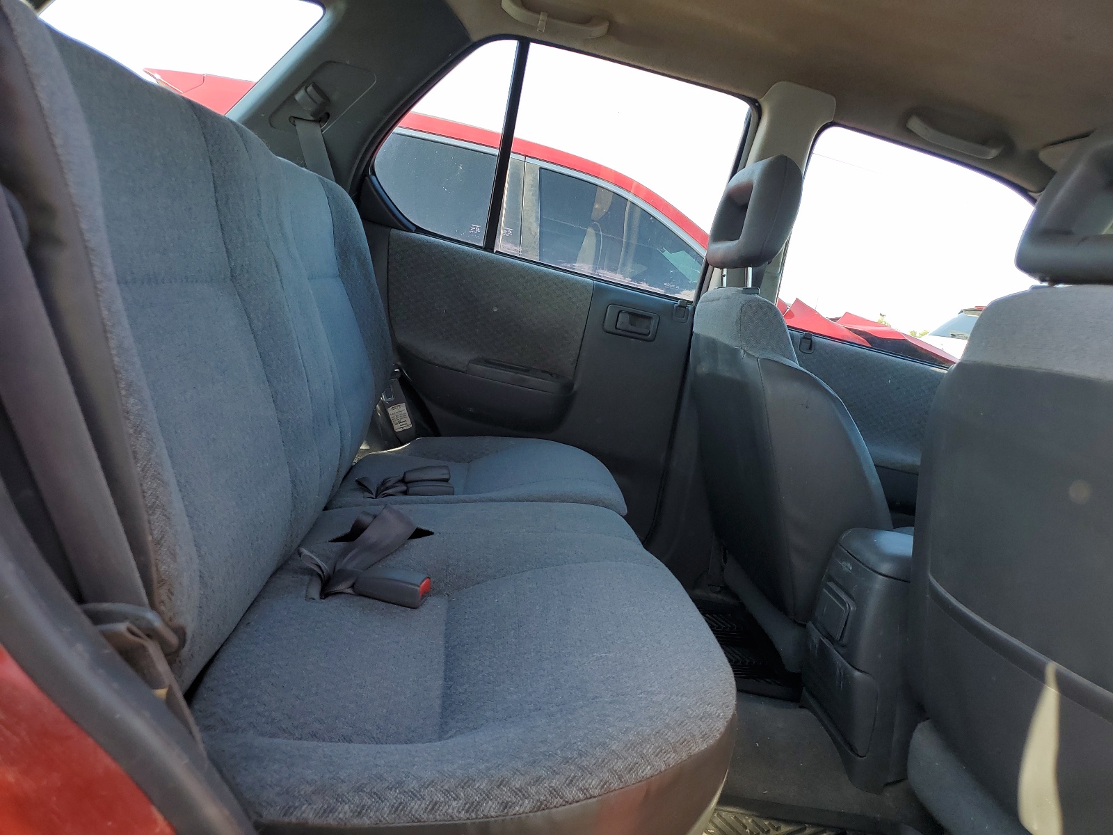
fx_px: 836
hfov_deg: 67.3
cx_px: 556
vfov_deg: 53.1
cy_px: 418
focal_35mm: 26
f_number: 1.5
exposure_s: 1/455
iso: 50
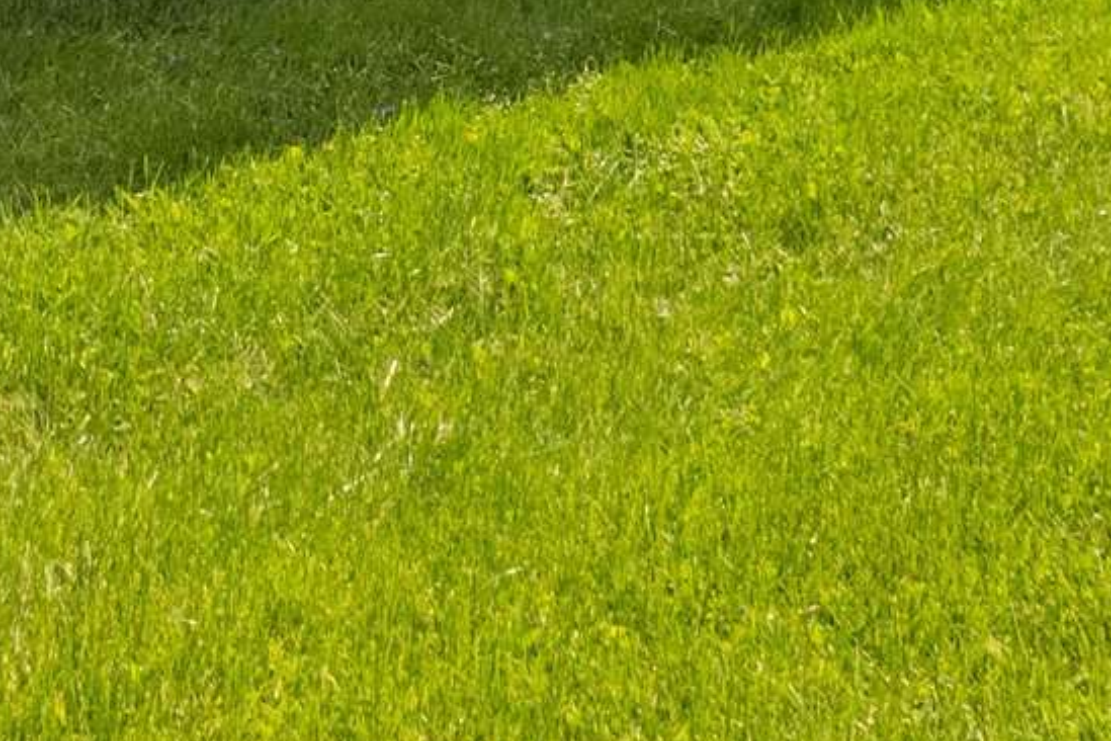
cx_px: 10
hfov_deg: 16.3
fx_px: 3796
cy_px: -1243
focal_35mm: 123
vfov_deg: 9.5
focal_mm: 8.38
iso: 100
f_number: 2.8
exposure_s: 1/350
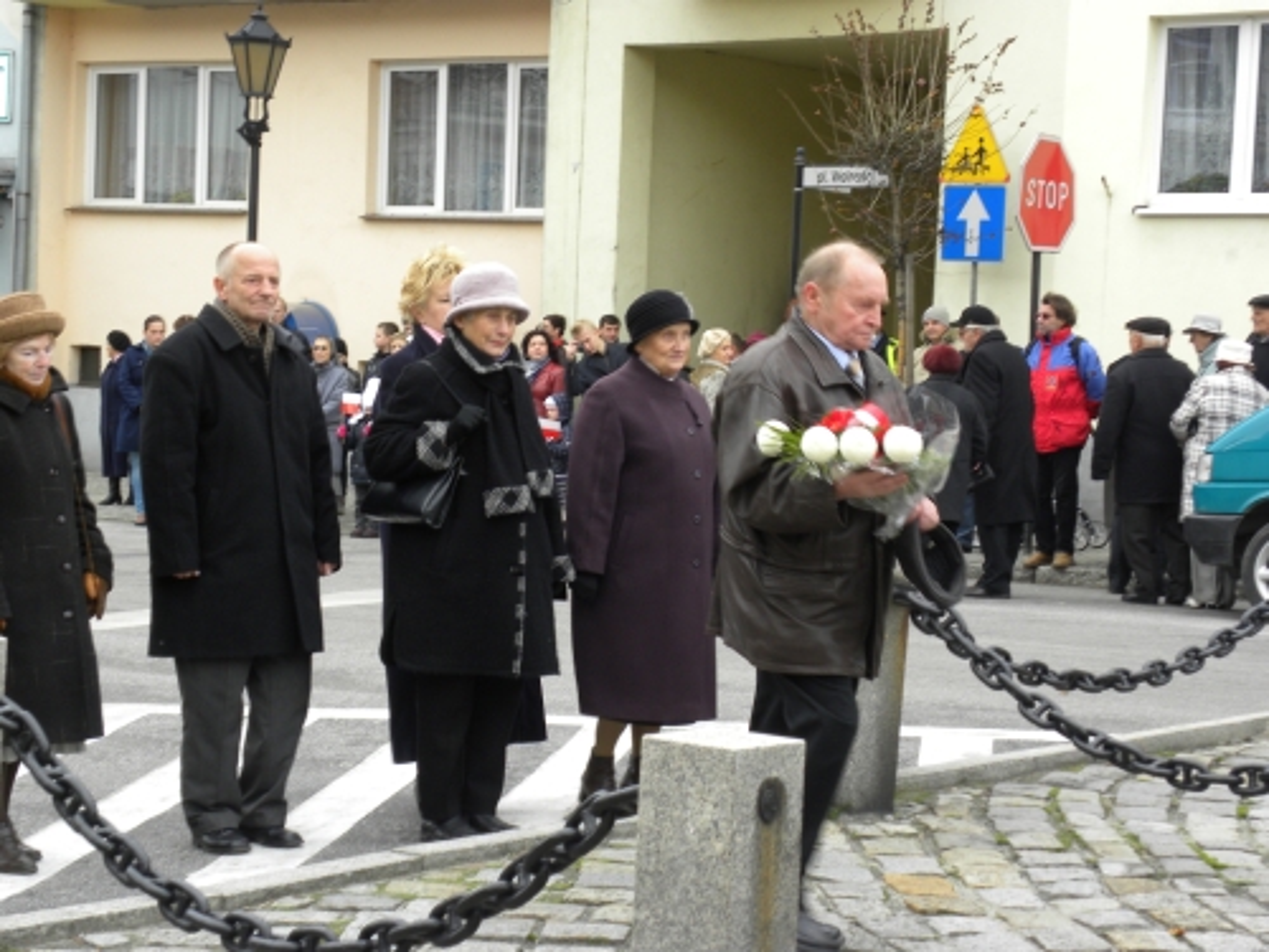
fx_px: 3116
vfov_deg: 17.4
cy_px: 476
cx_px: 634
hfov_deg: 23.0
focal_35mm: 85
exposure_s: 1/67.6
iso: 82
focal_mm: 15.1
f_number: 4
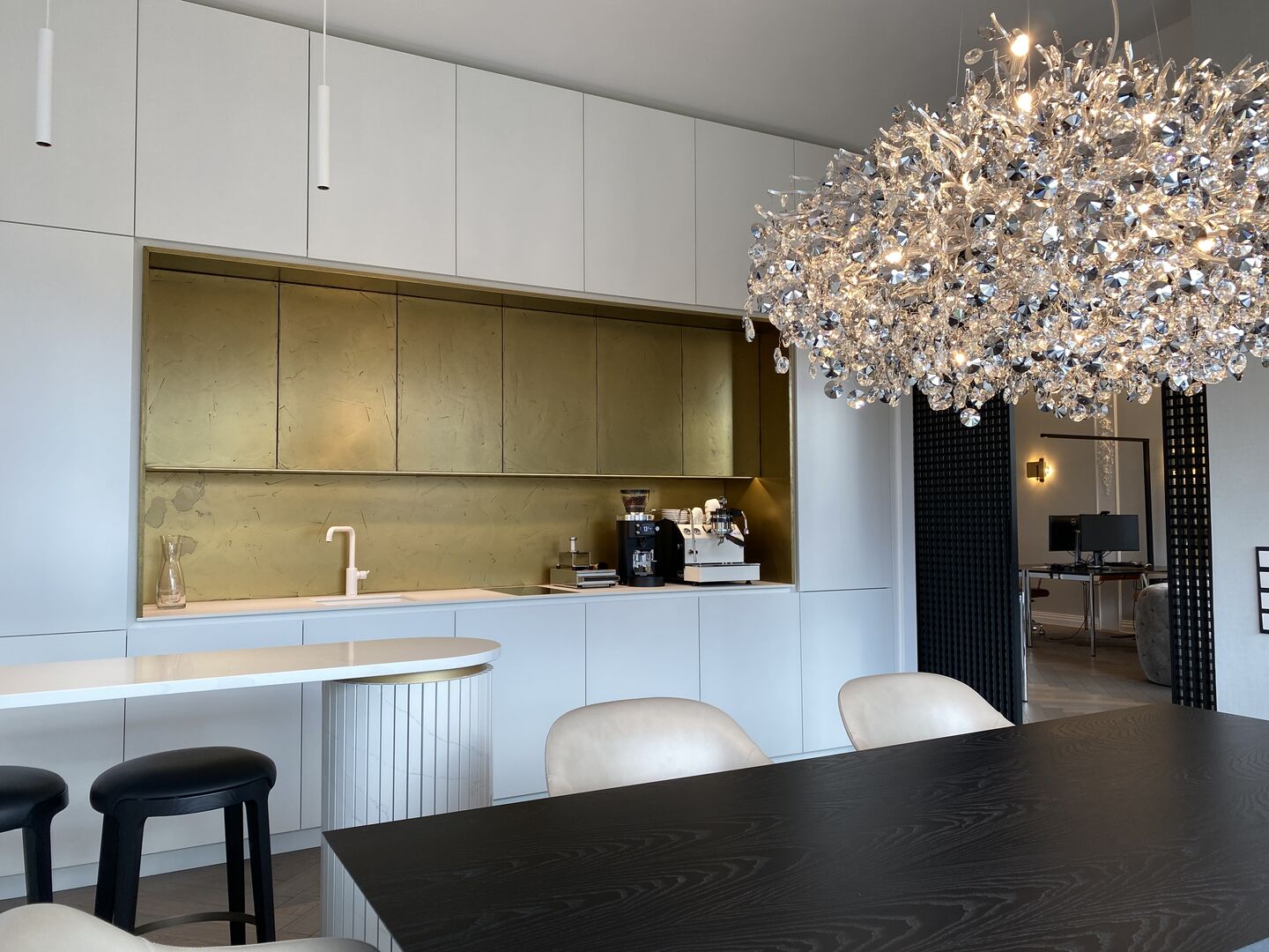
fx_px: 953
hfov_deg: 67.3
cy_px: 476
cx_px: 634
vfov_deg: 53.1
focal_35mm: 26
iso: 40
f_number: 1.8
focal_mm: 4.25
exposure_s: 1/100
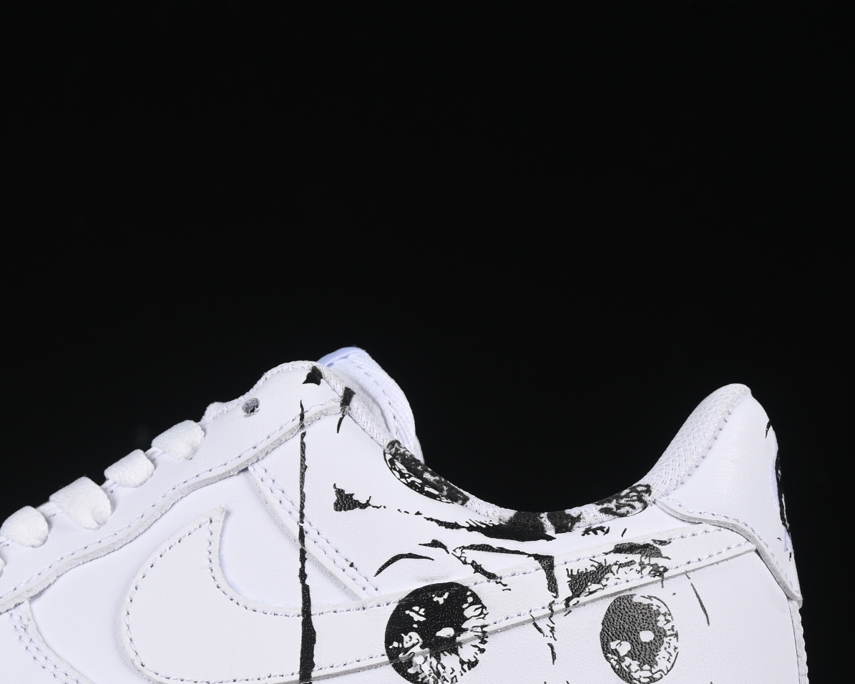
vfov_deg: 9.4
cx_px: 135
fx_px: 4150
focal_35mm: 164
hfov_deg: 11.7
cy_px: 560
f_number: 8
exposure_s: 1/125
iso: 160
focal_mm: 50
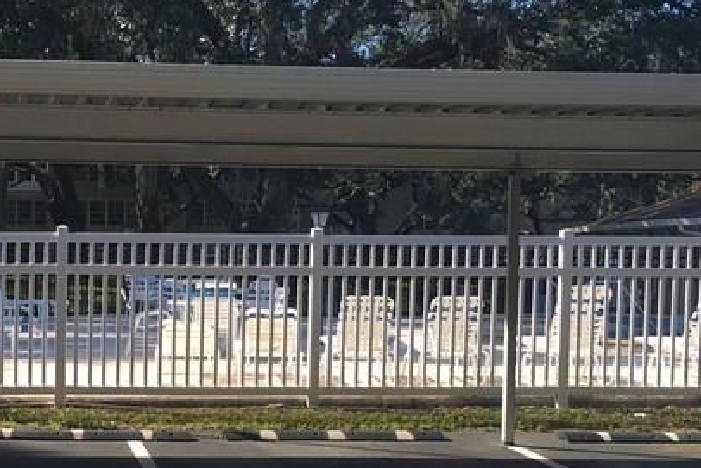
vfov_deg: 17.8
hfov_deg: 26.2
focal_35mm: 76
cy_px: 366
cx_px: 145
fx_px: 1480
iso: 25
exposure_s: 1/680
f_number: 2.2
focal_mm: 4.15
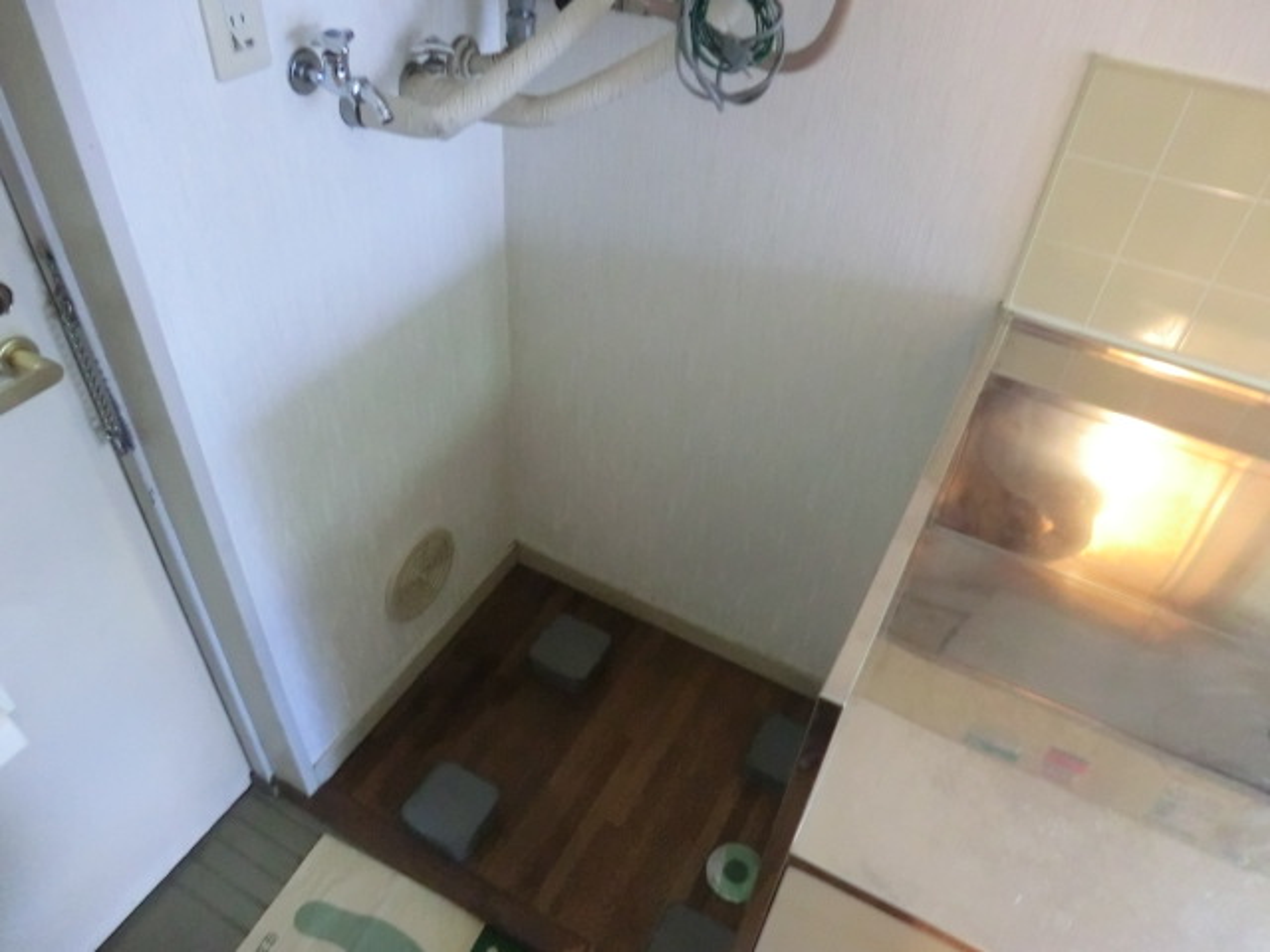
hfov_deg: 71.6
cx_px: 635
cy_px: 476
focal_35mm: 24
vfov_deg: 56.8
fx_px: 881
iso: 800
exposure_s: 1/15
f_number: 3.2
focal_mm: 4.3
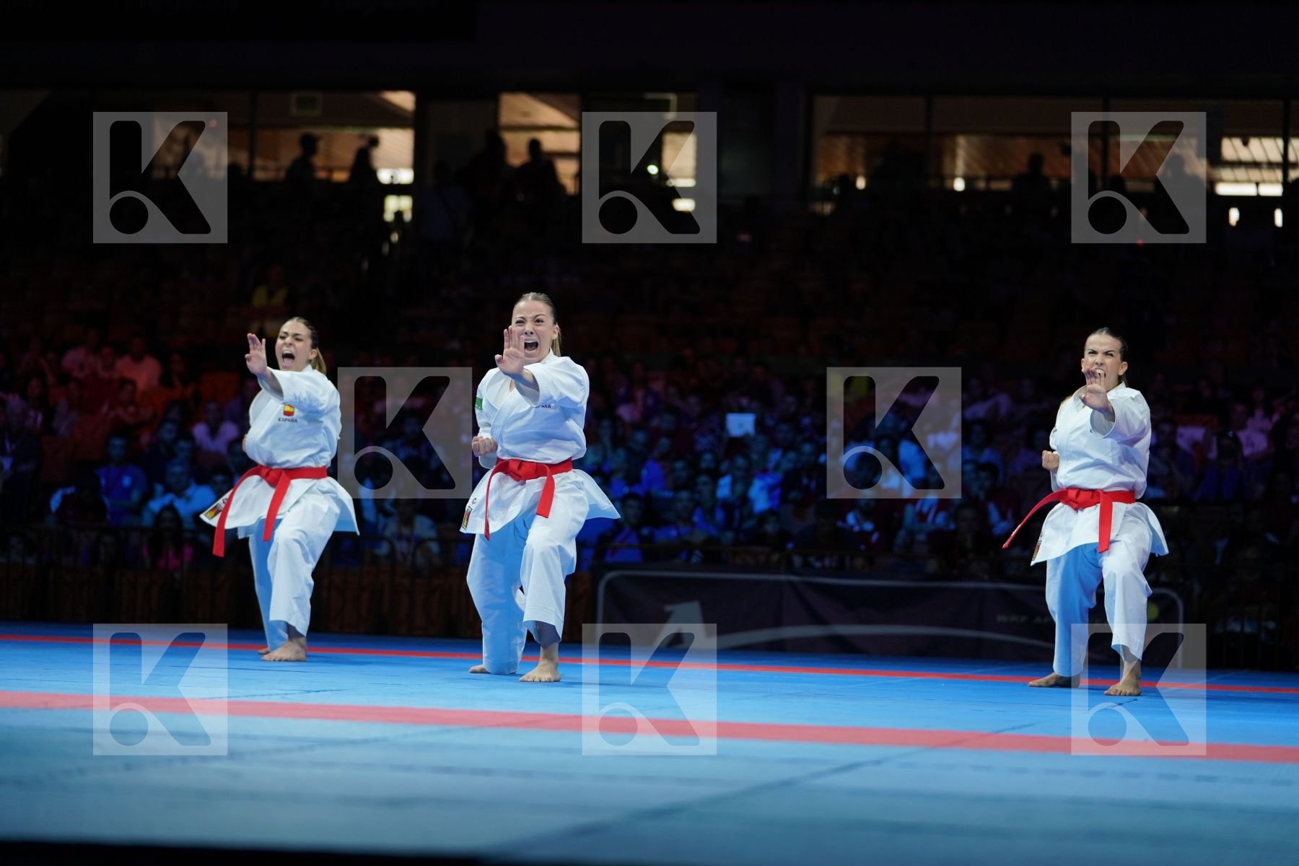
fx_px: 3752
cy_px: 433
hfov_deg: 19.6
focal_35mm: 104
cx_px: 650
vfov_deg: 13.2
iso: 640
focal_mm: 104
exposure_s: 1/500
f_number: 2.8
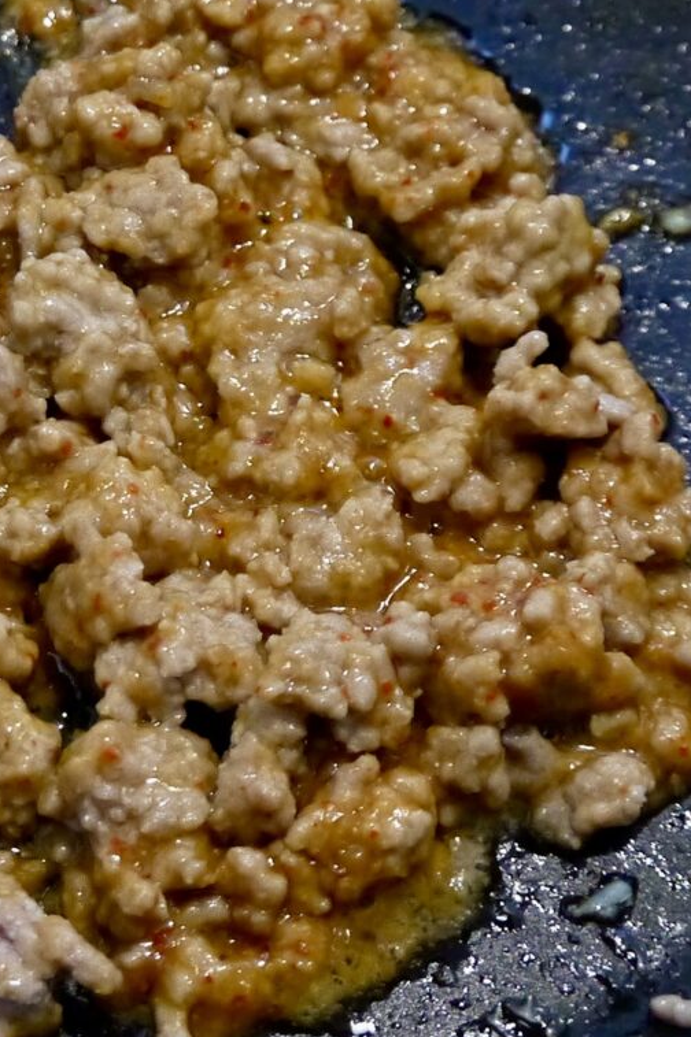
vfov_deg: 26.7
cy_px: 522
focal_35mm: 76
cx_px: 78
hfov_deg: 17.7
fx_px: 2190
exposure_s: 1/60
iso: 1250
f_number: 3.5
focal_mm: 14
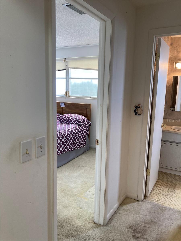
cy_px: 120
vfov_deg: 63.4
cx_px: 90
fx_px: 195
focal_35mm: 28
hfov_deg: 49.7
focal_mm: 3.99
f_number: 1.8
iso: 50
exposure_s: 1/60
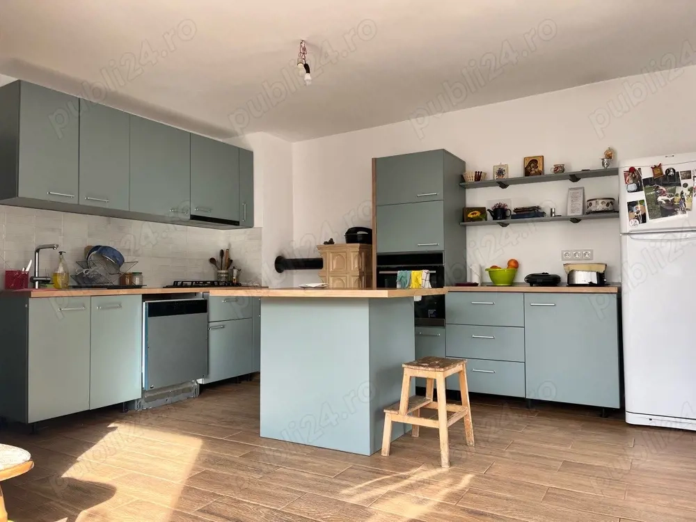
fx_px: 523
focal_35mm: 26
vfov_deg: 53.1
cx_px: 348
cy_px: 261
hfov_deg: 67.3
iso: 40
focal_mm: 5.1
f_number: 1.6
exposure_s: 1/122
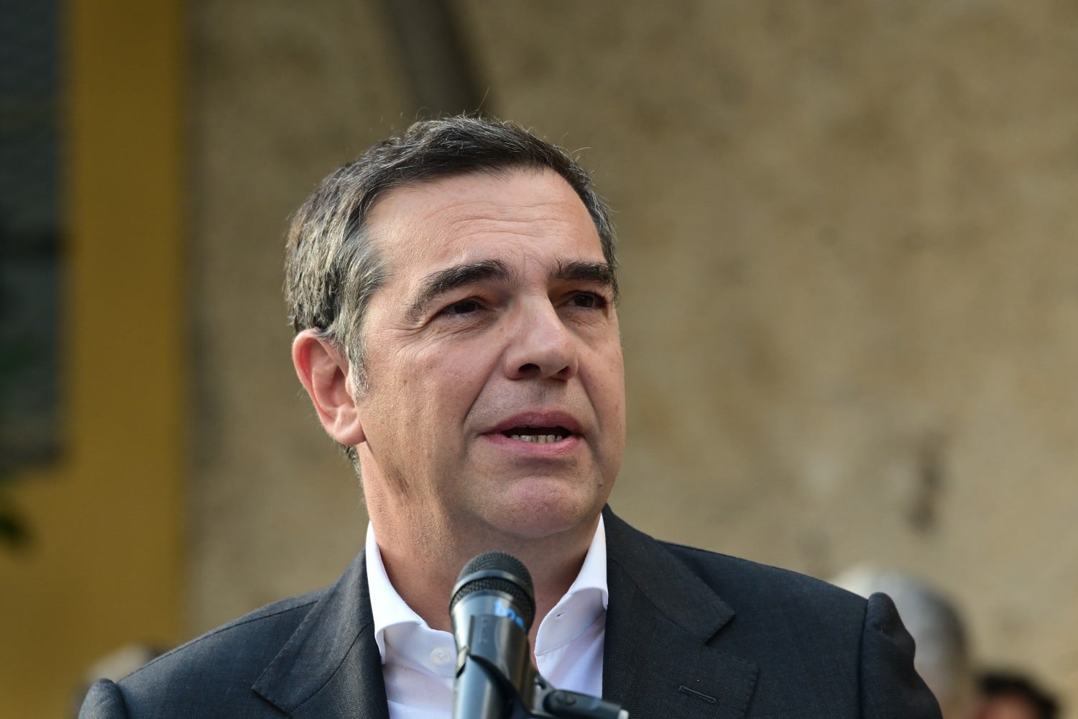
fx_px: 8983
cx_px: 539
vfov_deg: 4.6
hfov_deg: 6.9
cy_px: 360
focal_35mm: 300
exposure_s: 1/500
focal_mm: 200
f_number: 5.6
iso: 800
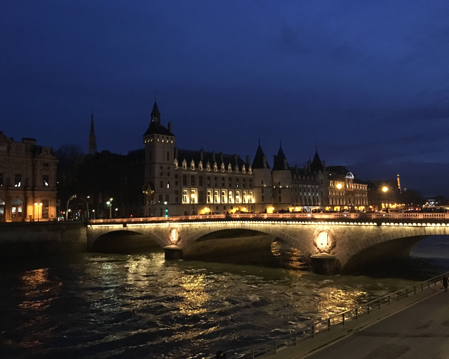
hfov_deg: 57.1
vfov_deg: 47.1
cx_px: 238
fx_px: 412
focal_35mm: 31
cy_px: 180
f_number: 2.2
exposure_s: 1/17
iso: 400
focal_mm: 4.15
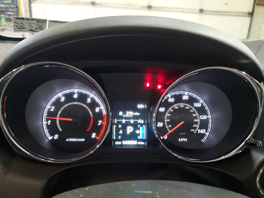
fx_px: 198
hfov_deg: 67.3
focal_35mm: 26
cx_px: 132
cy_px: 99
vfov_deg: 53.1
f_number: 1.5
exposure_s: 1/60.2
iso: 340
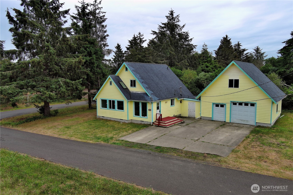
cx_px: 146
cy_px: 98
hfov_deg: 63.7
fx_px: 236
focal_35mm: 29
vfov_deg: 45.0
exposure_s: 1/509
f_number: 2.8
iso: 100
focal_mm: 10.57
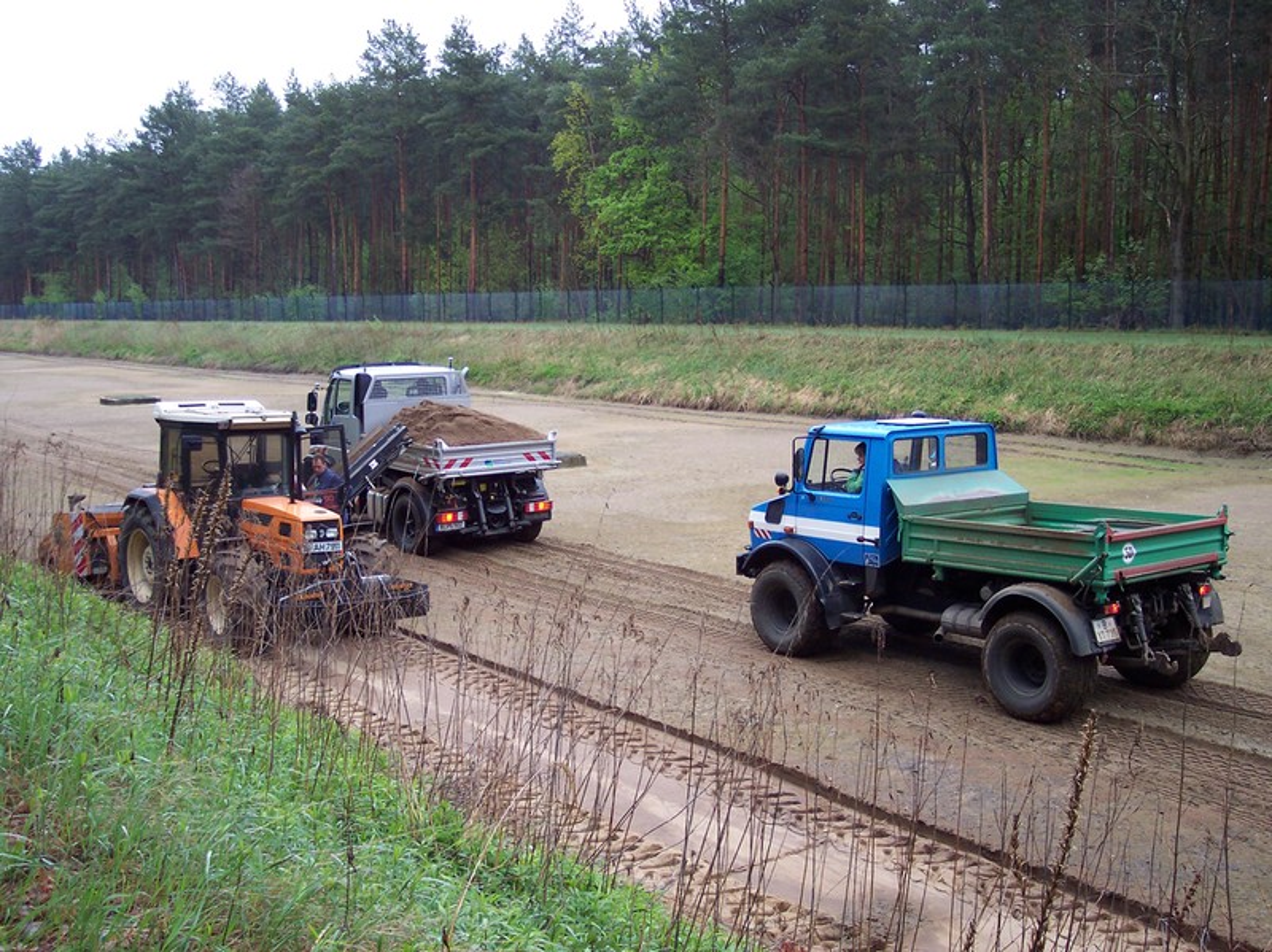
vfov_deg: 37.7
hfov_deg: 49.0
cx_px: 636
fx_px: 1396
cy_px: 476
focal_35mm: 38
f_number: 2.8
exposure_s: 1/125
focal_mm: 8
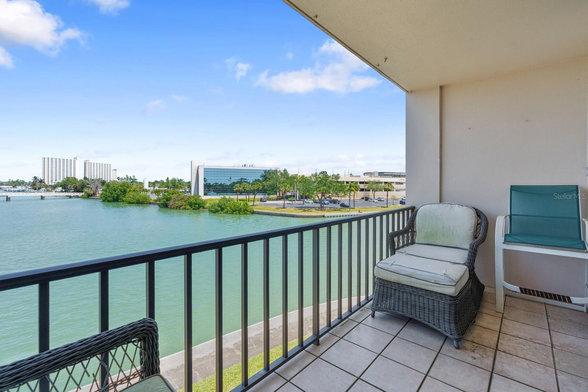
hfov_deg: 96.7
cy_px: 196
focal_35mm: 16
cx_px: 294
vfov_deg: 73.8
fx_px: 261
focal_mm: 16
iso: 200
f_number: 9
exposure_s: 1/500
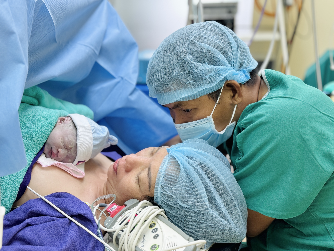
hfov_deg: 39.7
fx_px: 463
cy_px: 126
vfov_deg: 30.3
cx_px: 167
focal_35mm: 48
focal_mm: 6.76
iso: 100
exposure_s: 1/50
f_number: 1.78
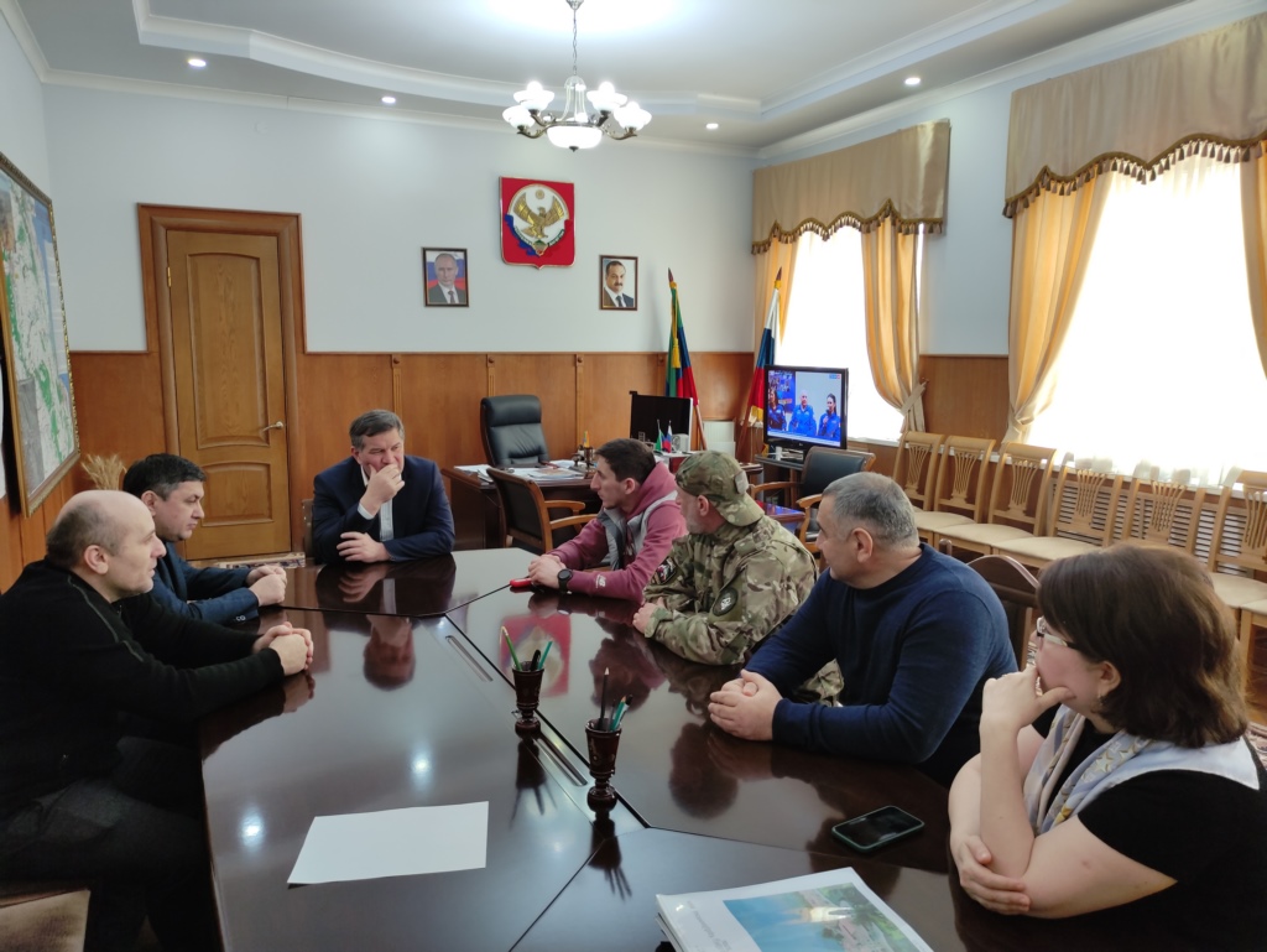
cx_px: 634
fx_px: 915
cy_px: 476
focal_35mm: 25
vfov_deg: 54.9
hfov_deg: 69.4
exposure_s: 1/33
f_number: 1.89
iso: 122
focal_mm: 5.43
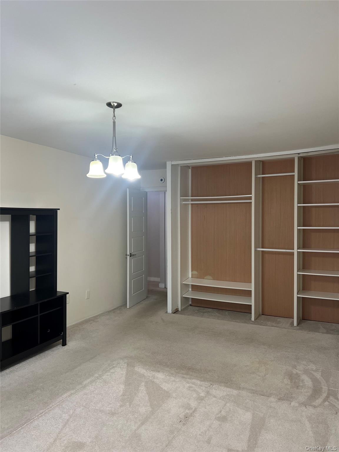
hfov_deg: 53.1
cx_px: 170
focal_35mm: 26
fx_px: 339
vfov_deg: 67.3
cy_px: 226
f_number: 1.5
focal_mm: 5.7
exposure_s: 1/120
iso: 100
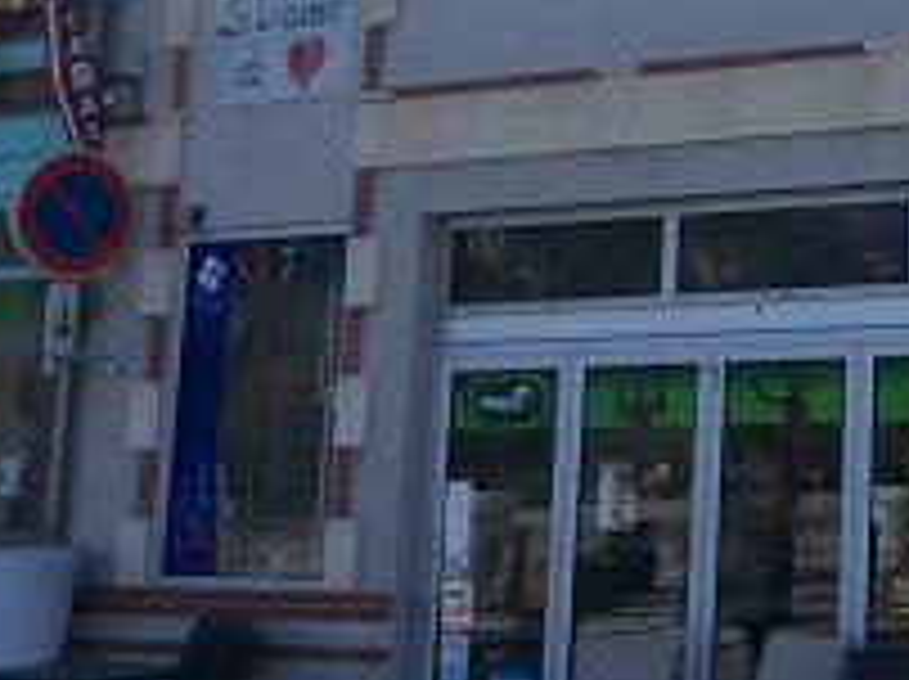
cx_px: 1206
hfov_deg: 19.0
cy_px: -113
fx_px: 2492
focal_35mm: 95
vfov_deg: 15.0
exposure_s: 1/1144
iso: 32
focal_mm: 3.3
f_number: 2.4
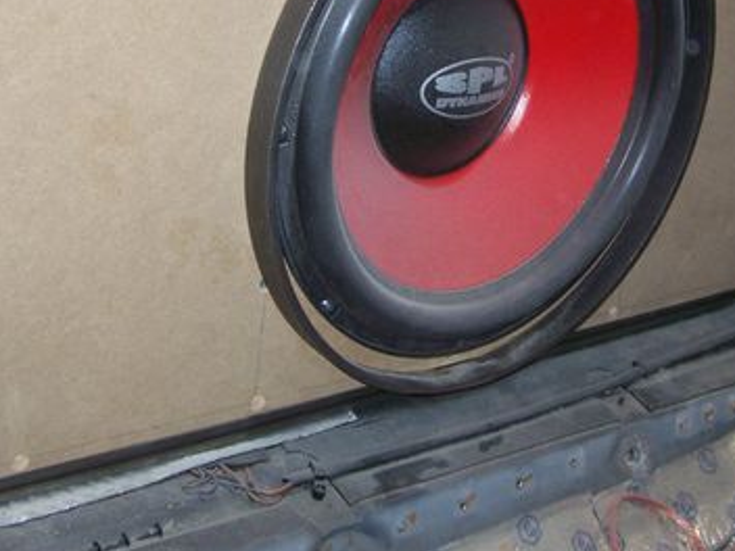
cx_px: 399
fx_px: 1465
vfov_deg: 21.2
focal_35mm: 69
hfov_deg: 28.2
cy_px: 167
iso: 80
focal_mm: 6.3
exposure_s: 1/60
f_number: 2.8
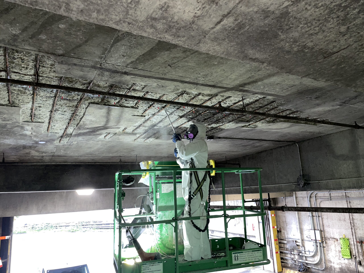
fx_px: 273
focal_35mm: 26
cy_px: 136
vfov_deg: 53.1
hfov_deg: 67.3
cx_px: 182
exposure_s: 1/15
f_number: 1.6
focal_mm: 4.2
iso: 80
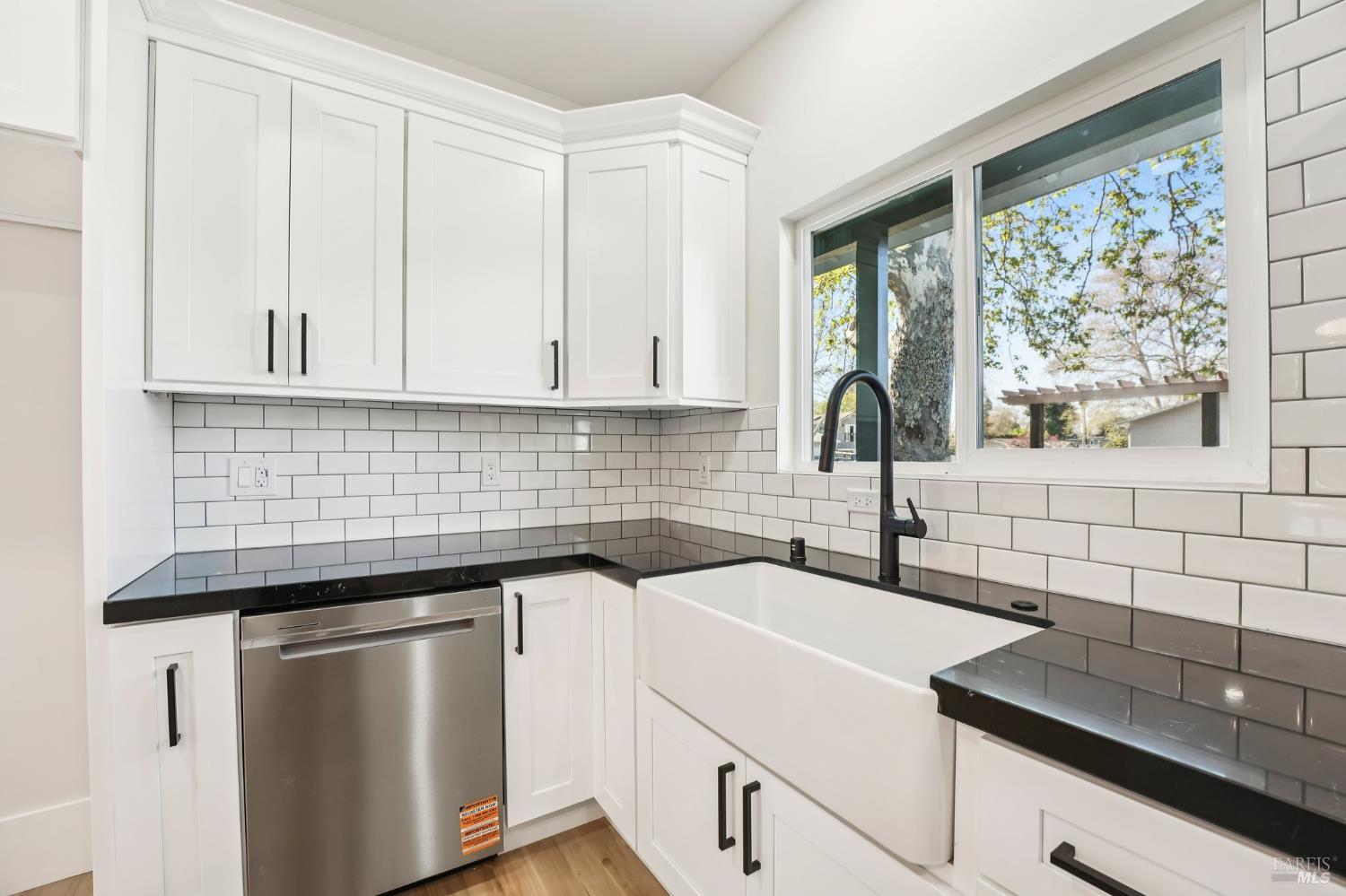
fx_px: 523
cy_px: 448
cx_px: 673
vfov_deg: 81.2
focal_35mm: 14
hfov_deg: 104.3
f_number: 8
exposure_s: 1/50
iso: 640
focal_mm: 14
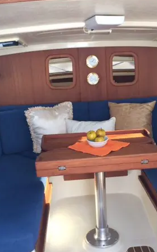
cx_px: 100
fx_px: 302
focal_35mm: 44
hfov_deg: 29.1
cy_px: 131
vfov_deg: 45.3
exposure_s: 1/40
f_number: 2.2
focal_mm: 4.15
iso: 40
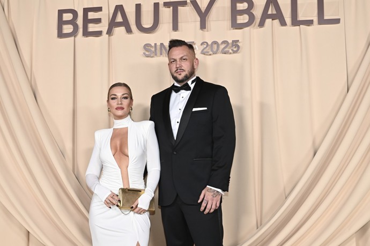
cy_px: 123
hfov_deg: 38.2
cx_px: 185
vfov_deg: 26.0
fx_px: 534
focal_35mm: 52
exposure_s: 1/160
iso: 2500
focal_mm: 52
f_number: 5
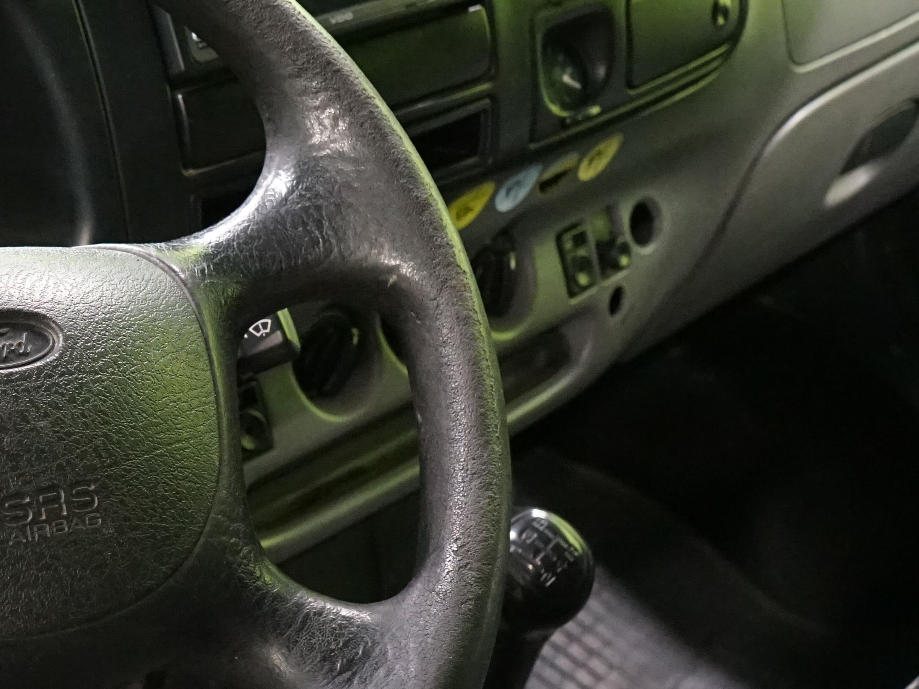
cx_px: 21
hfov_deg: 25.8
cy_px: 461
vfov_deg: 20.4
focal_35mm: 72
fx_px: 1911
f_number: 6.3
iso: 6400
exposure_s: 1/30
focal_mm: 30
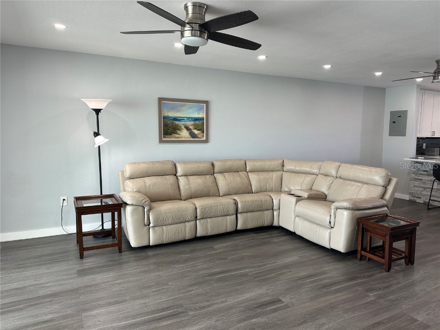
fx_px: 305
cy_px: 165
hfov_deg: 71.6
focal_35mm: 24
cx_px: 220
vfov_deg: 56.8
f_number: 1.78
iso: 100
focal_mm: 6.86
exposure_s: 1/120
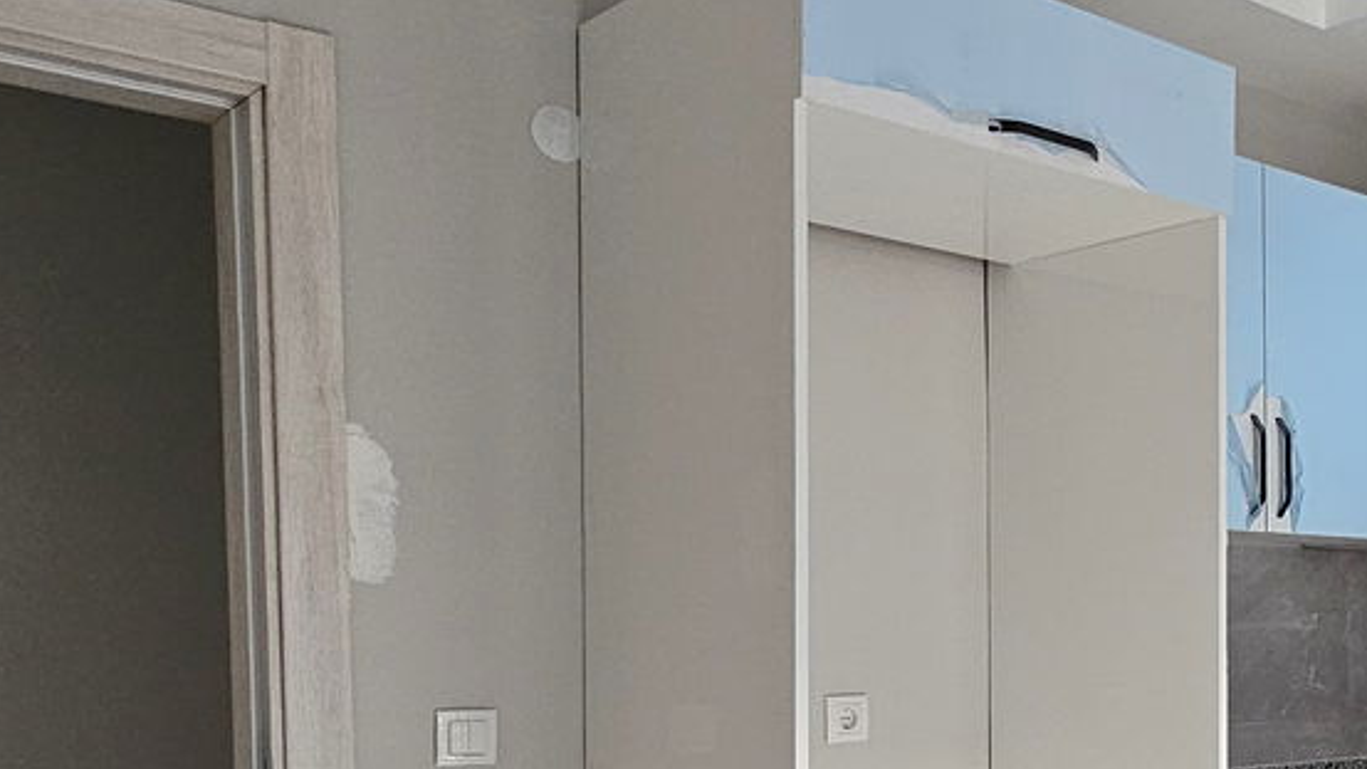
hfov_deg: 43.0
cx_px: 1345
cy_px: 729
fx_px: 1486
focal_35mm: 41
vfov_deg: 27.7
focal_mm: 2.2
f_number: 2.2
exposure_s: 1/101
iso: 250
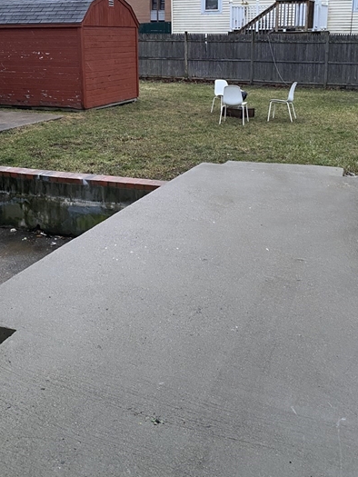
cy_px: 137
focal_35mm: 38
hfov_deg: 37.7
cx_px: 173
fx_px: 524
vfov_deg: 47.7
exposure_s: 1/60
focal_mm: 4.25
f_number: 1.8
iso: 160
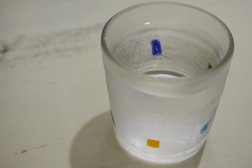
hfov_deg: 33.4
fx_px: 420
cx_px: 126
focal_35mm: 60
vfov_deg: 22.6
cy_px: 84
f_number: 4
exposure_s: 1/100
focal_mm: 40
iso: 400
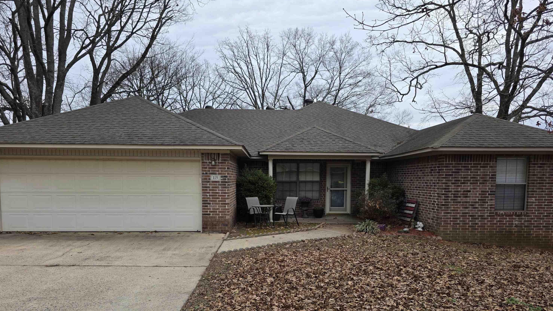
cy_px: 213
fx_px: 381
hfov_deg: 71.9
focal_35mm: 26
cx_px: 266
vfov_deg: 43.6
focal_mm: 6.3
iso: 80
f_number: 1.7
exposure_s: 1/1844
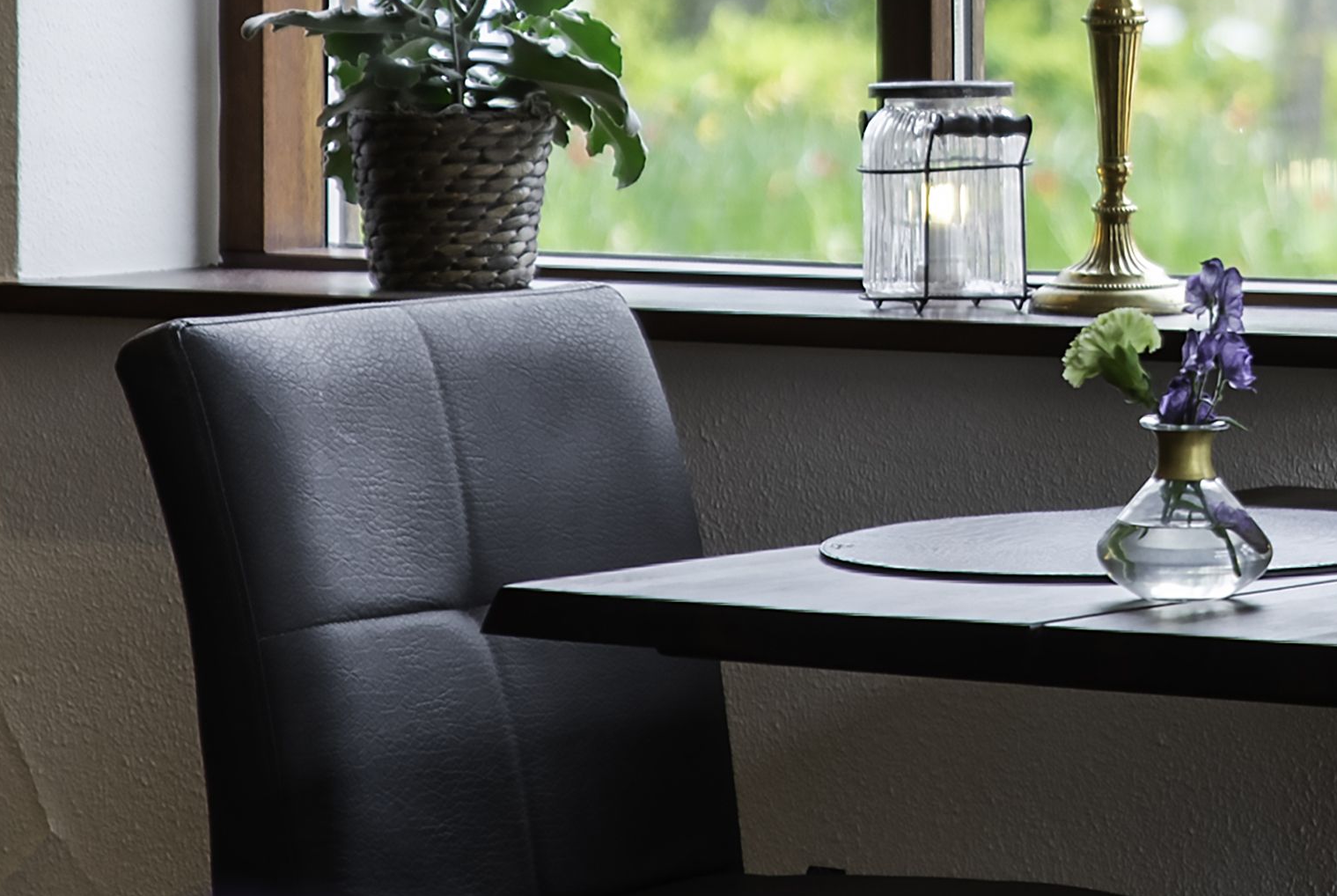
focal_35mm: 234
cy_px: 9
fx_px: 8704
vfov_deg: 5.9
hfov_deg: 8.7
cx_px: 1456
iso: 400
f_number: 2.8
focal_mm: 70
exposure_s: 1/320
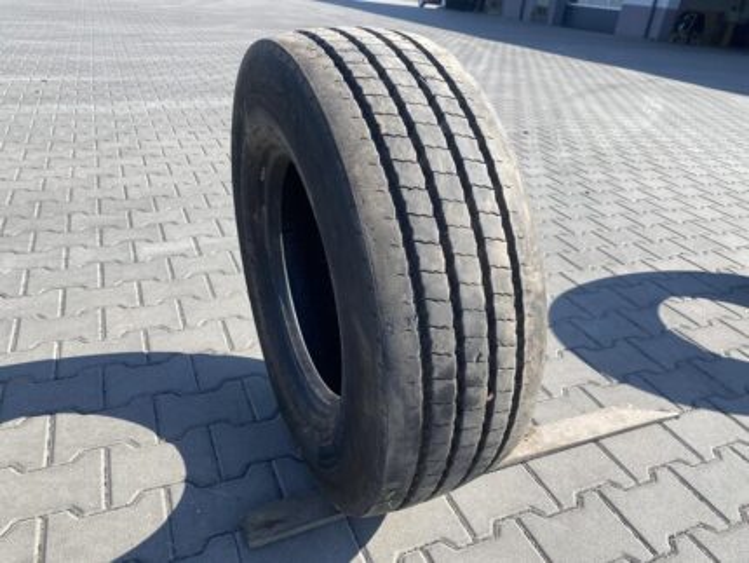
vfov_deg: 53.1
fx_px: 563
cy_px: 282
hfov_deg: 67.3
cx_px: 374
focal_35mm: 26
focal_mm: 4.25
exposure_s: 1/1245
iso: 32
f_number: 1.8
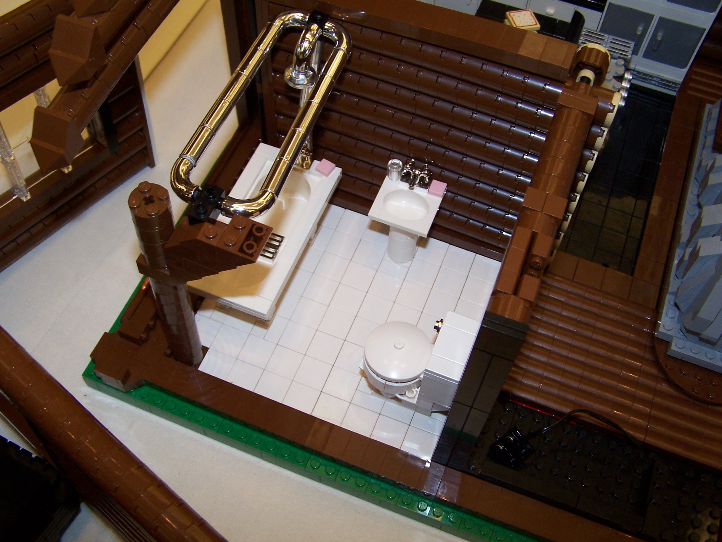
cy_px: 271
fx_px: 793
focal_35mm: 38
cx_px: 361
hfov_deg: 49.0
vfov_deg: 37.7
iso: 140
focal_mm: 6.3
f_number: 2.8
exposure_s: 1/60
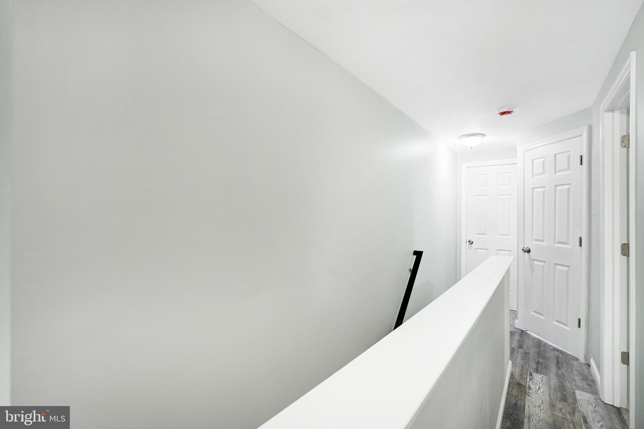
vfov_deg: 73.7
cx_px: 322
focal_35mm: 16
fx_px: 286
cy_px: 214
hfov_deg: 96.7
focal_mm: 16
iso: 800
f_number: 7.1
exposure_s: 1/25
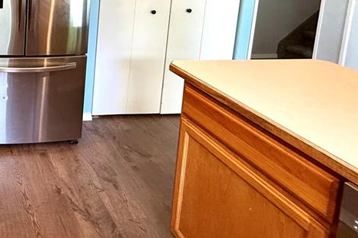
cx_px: -8
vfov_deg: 35.7
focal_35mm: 32
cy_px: -17
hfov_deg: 47.5
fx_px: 318
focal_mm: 2.22
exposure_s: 1/60
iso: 250
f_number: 2.2
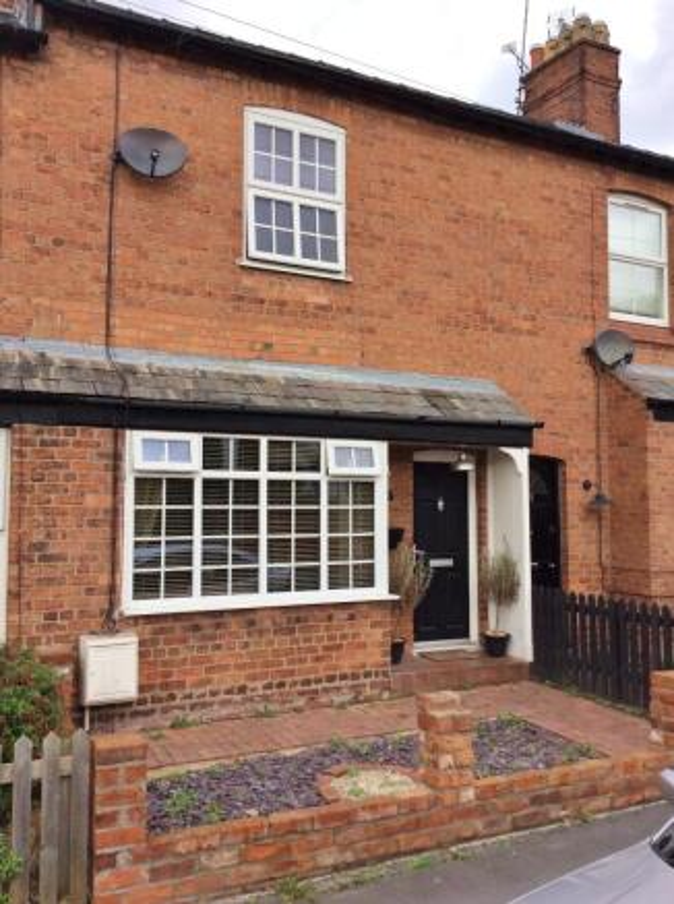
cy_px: 452
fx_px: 834
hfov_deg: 44.0
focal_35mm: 32
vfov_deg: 56.9
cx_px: 337
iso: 32
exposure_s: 1/213
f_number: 2.4
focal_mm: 3.3
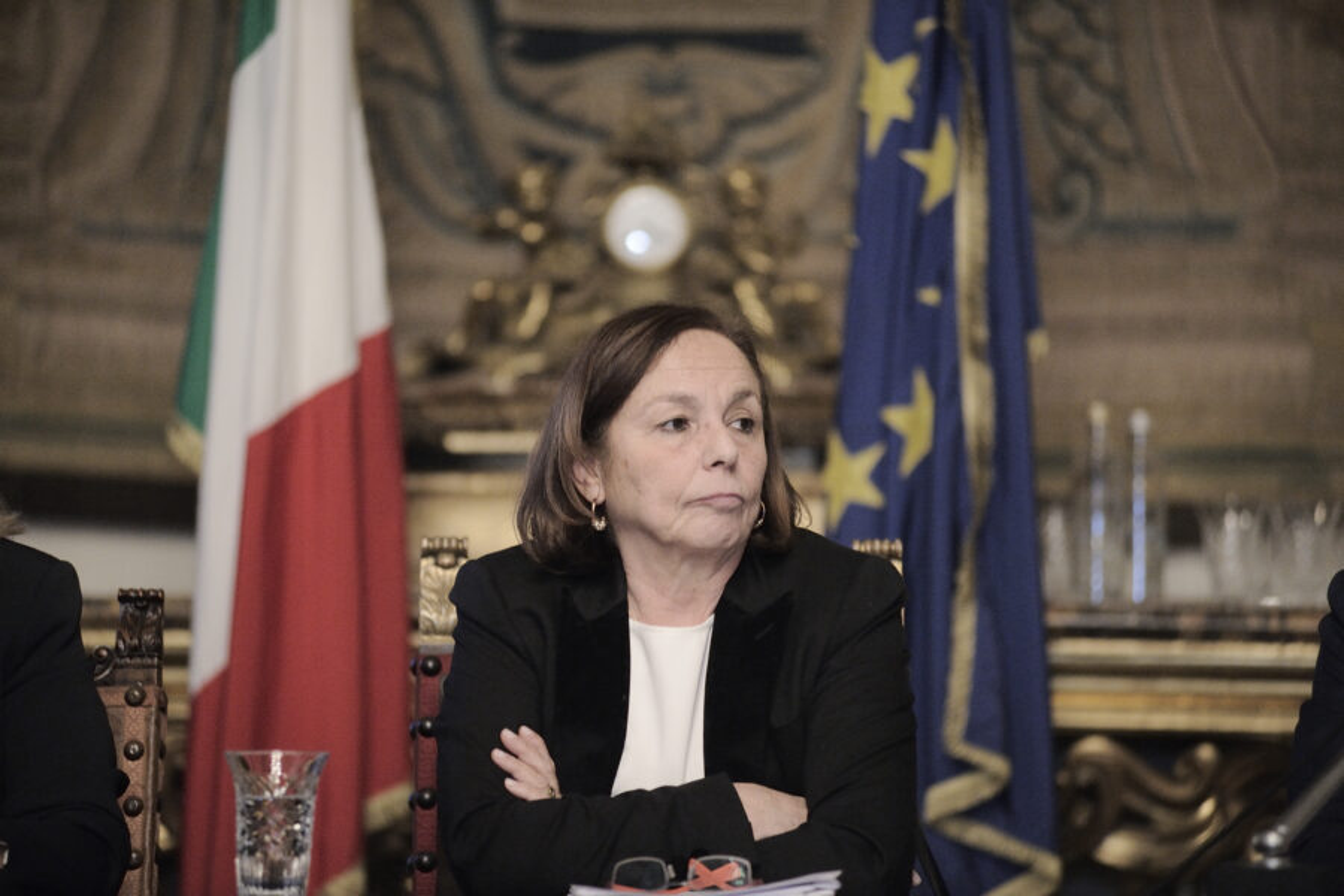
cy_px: 448
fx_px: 7466
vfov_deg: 6.9
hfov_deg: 10.3
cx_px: 672
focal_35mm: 200
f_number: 2.8
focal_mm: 200
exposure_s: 1/160
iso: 4000
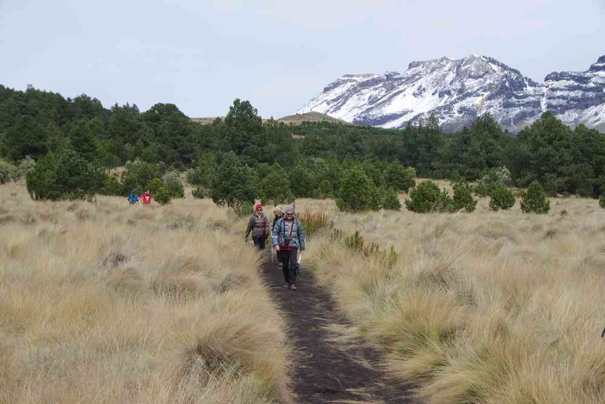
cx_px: 302
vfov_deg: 18.9
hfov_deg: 28.1
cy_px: 202
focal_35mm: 72
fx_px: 1210
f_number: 11
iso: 200
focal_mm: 47.5
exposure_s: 1/100
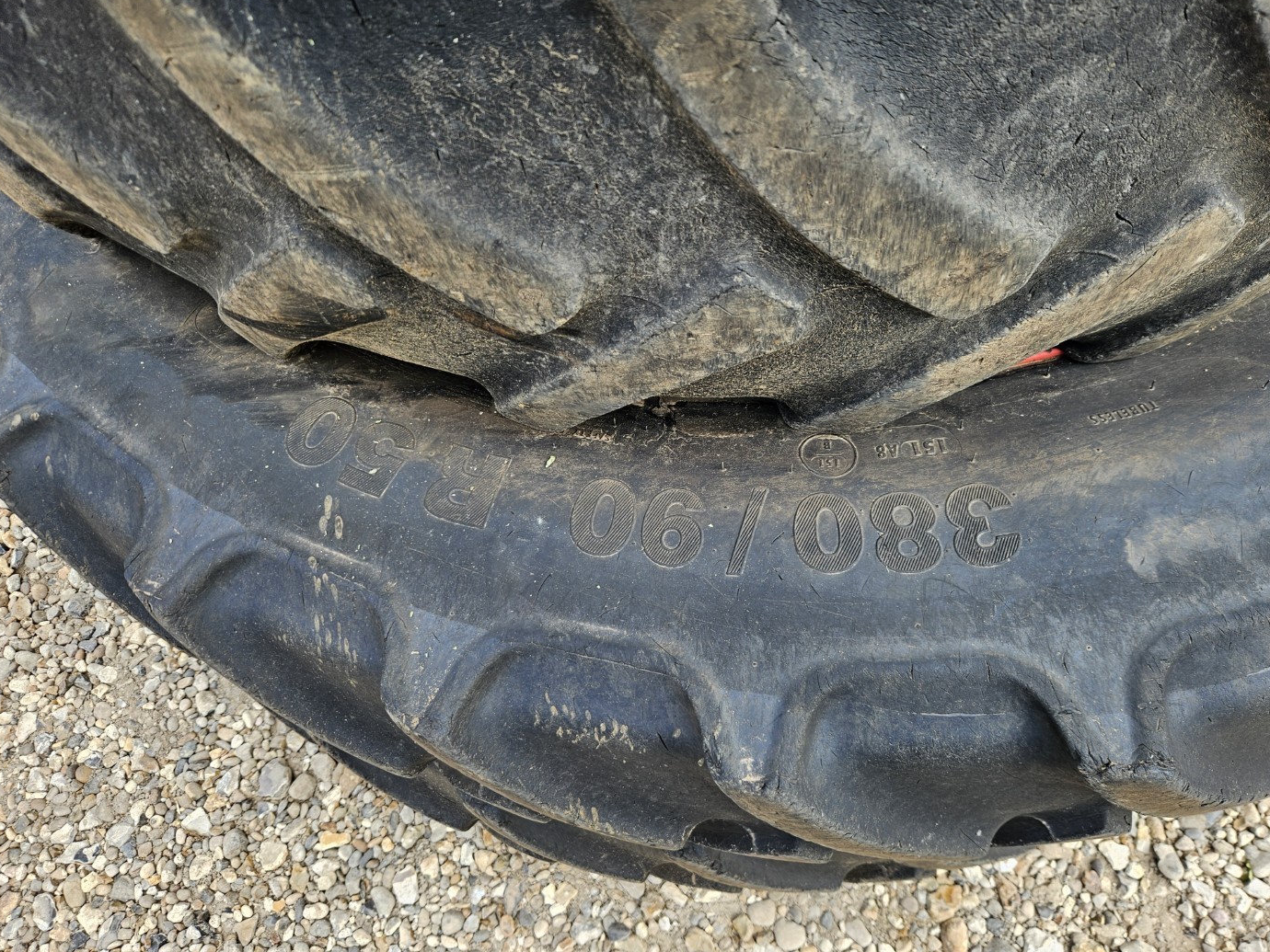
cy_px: 470
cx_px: 652
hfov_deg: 71.6
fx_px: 881
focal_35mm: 24
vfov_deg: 56.8
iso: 32
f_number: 1.8
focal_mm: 5.4
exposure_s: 1/180
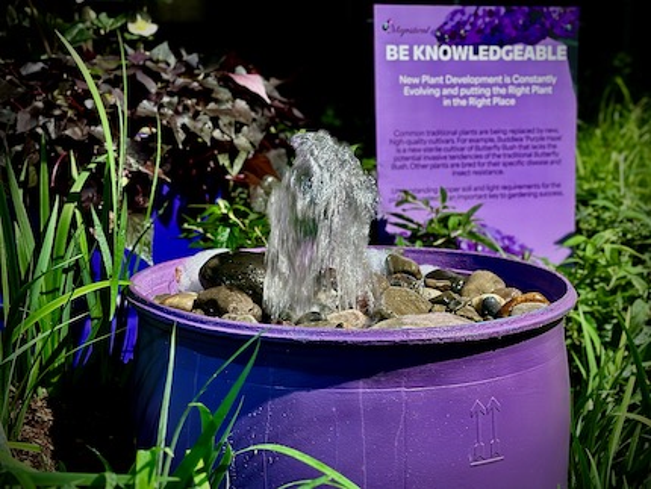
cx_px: 326
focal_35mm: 48
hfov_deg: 39.6
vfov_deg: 30.3
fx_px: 903
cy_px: 244
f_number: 1.78
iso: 320
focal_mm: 6.86
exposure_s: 1/60
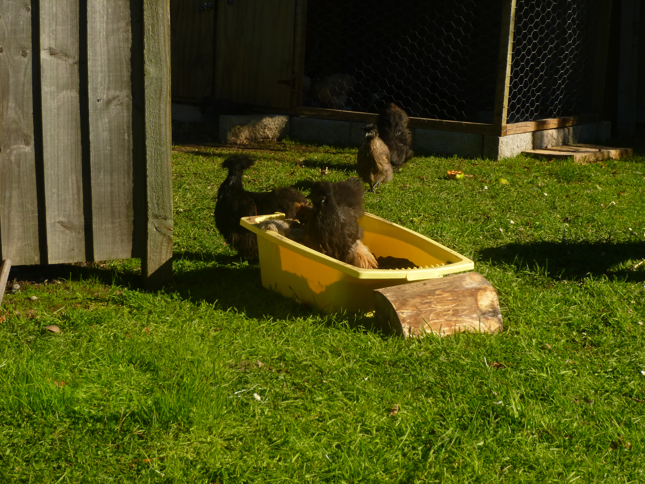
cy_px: 242
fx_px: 1360
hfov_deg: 26.7
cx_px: 322
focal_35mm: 73
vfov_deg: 20.2
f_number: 4.7
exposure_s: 1/400
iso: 100
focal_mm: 13.2
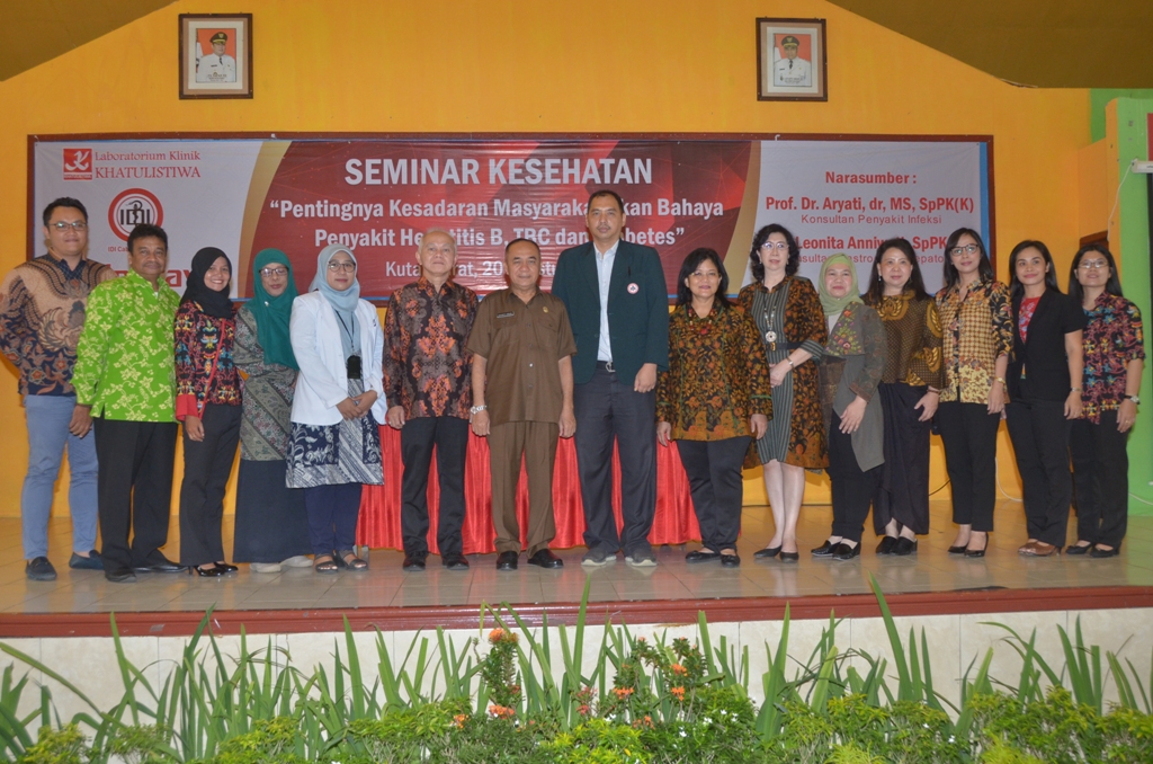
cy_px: 382
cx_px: 576
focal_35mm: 33
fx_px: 1055
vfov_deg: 39.8
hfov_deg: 57.3
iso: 800
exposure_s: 1/60
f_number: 7.1
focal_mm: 22
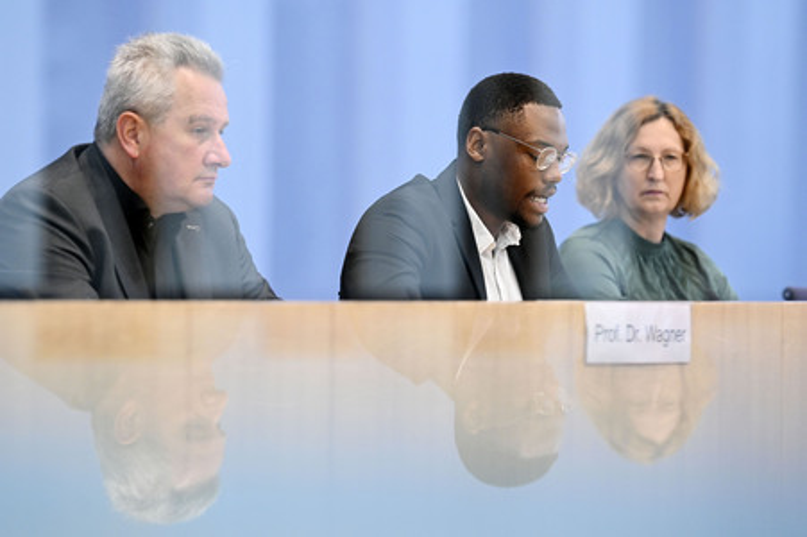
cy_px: 268
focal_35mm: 170
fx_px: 3808
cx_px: 404
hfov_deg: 12.1
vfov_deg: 8.1
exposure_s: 1/800
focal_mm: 170
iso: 3200
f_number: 4
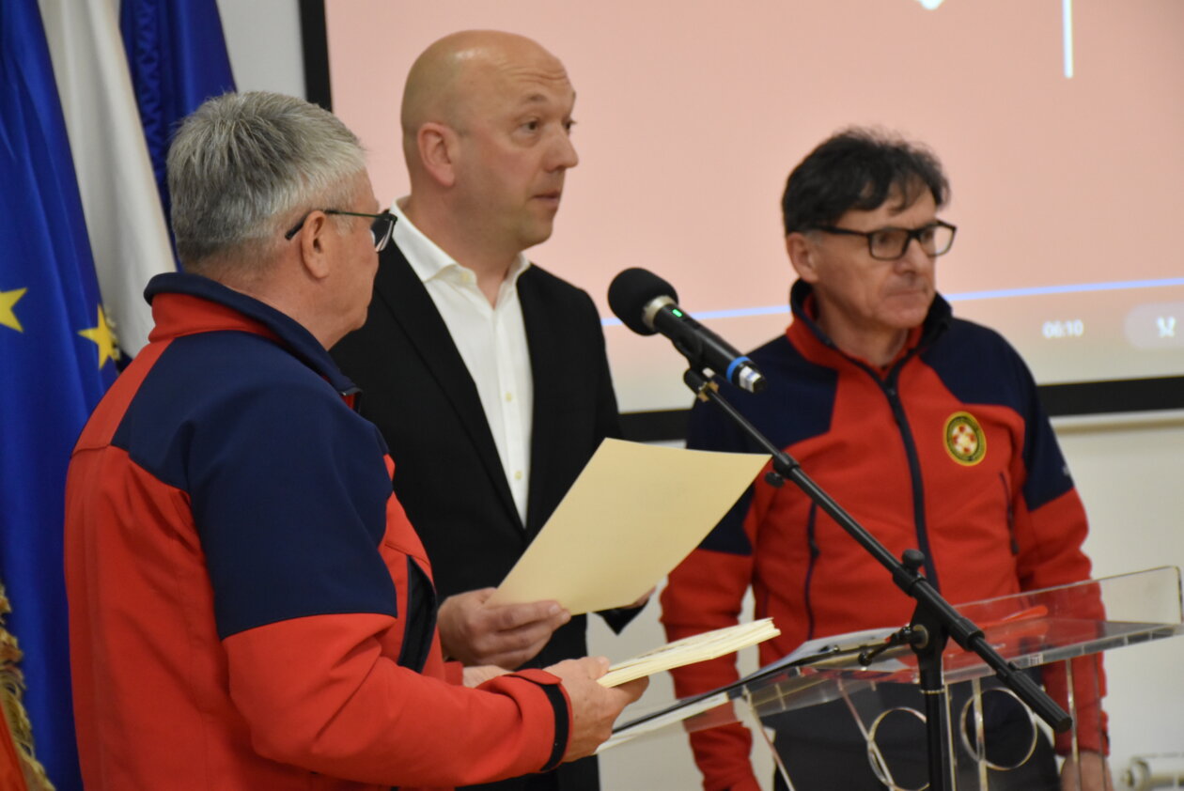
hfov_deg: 18.2
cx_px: 592
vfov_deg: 12.2
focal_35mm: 112
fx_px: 3702
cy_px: 396
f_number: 5
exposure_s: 1/60
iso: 2500
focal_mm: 75
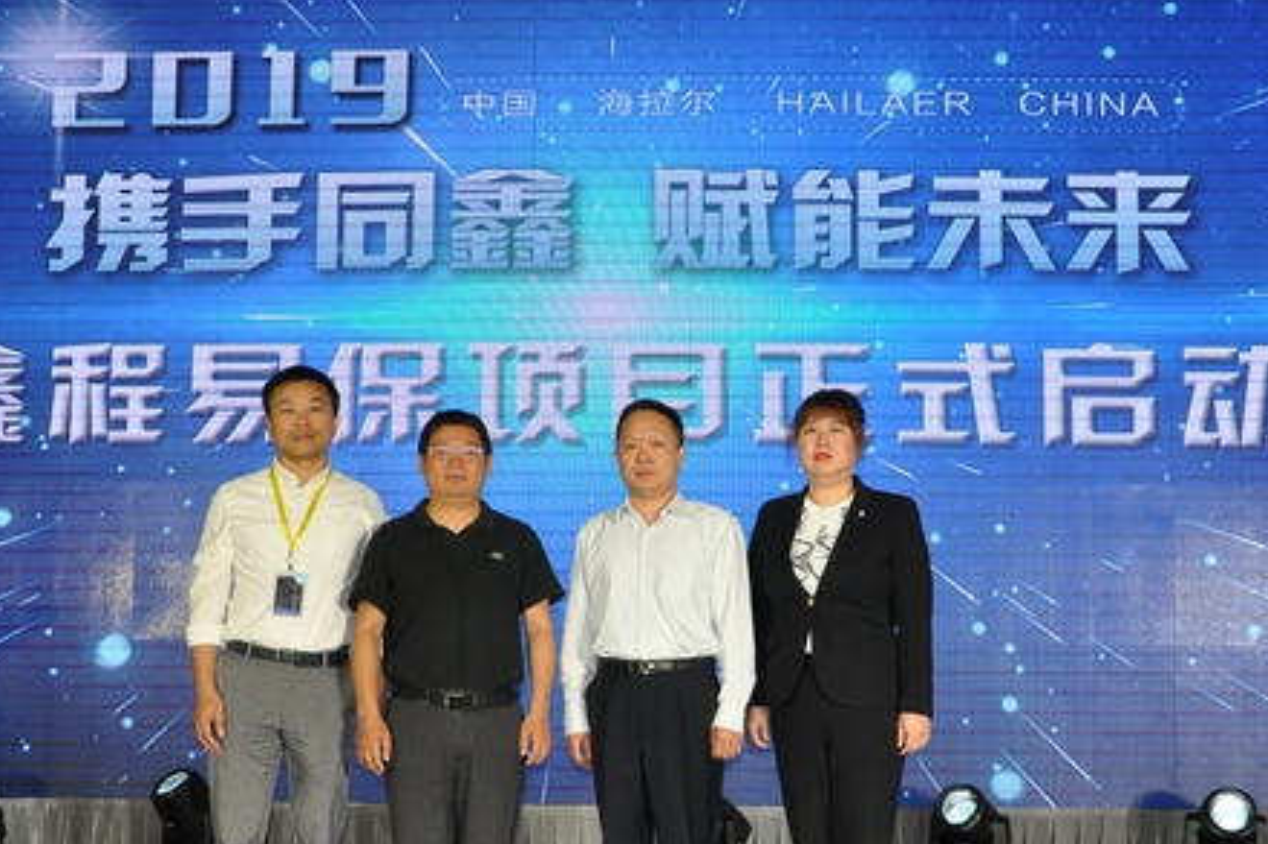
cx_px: 666
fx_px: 1584
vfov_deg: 29.6
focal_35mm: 45
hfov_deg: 43.6
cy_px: 572
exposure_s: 1/125
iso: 800
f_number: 3.8
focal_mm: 22
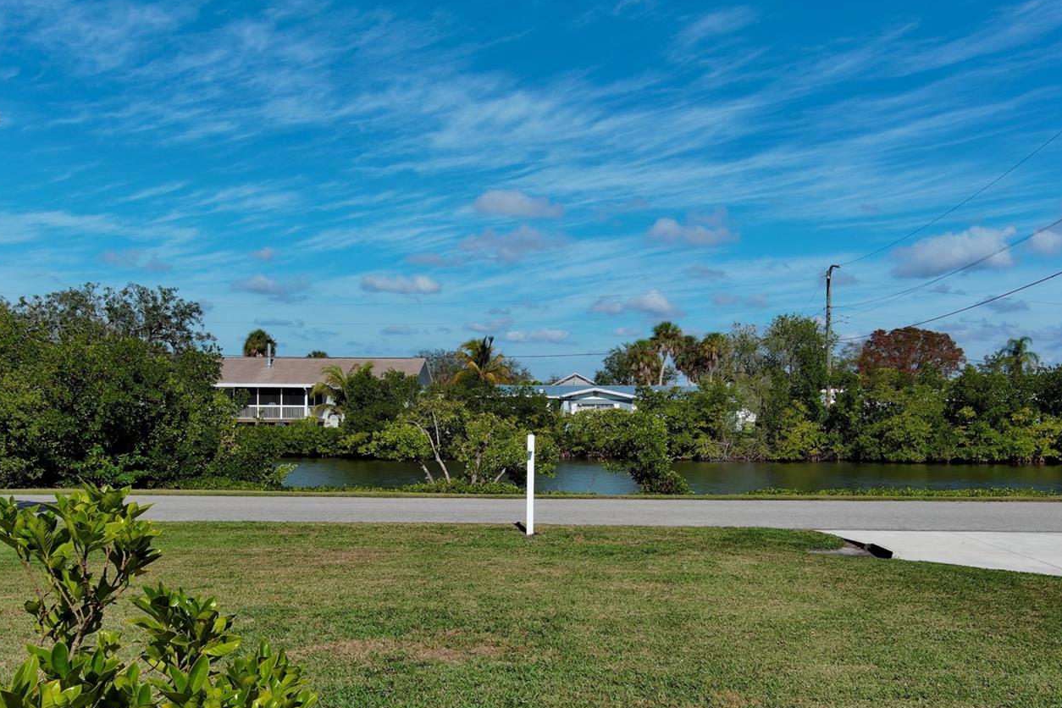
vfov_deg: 35.8
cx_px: 559
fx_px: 1091
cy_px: 420
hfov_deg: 51.9
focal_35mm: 37
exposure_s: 1/400
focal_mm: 10.57
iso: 100
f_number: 9
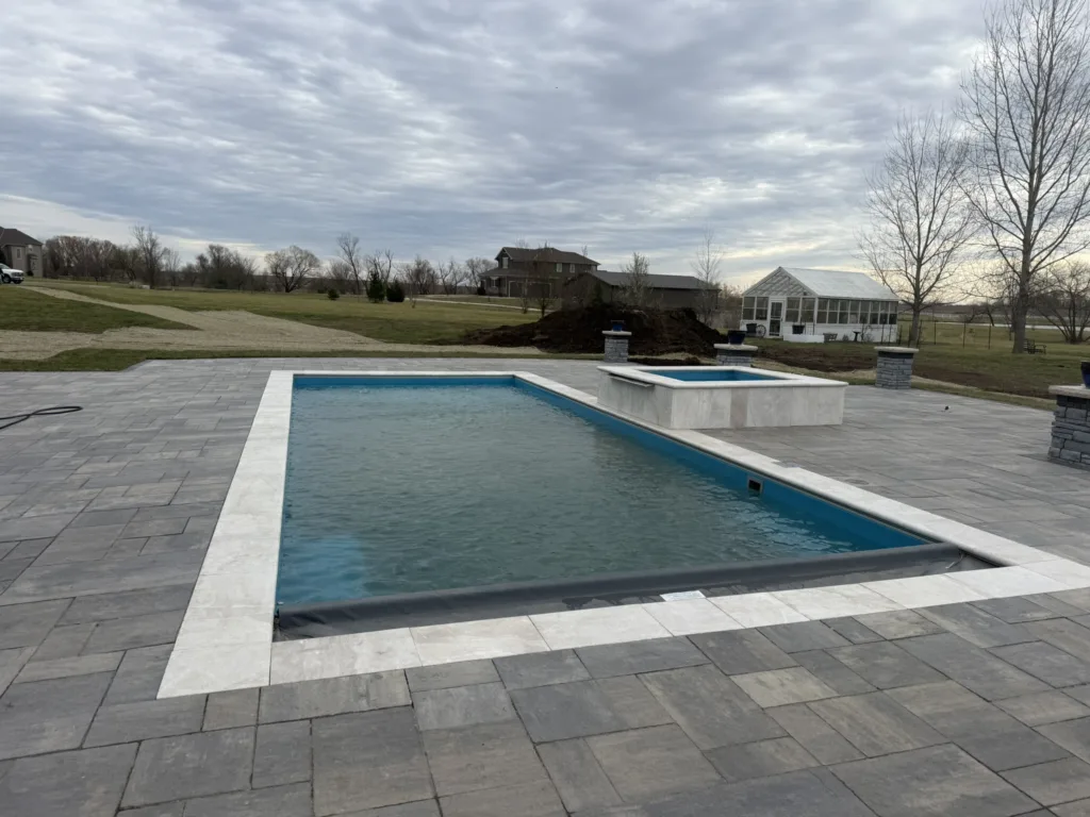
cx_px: 545
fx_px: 756
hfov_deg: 71.6
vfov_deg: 56.8
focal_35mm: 24
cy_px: 408
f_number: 1.78
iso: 80
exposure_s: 1/3953
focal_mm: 6.76
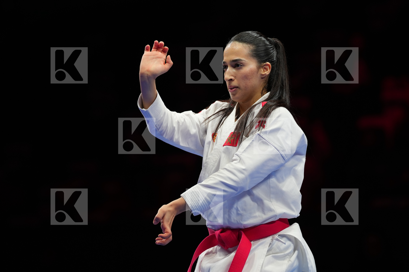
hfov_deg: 6.9
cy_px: 136
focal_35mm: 300
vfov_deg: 4.6
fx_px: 3407
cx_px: 204
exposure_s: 1/500
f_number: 2.8
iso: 250
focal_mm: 200
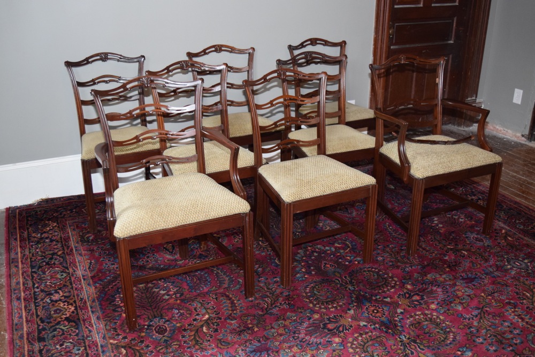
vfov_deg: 36.9
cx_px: 268
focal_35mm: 36
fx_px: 535
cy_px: 178
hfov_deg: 53.1
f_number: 4
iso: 2000
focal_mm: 24
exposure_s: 1/60
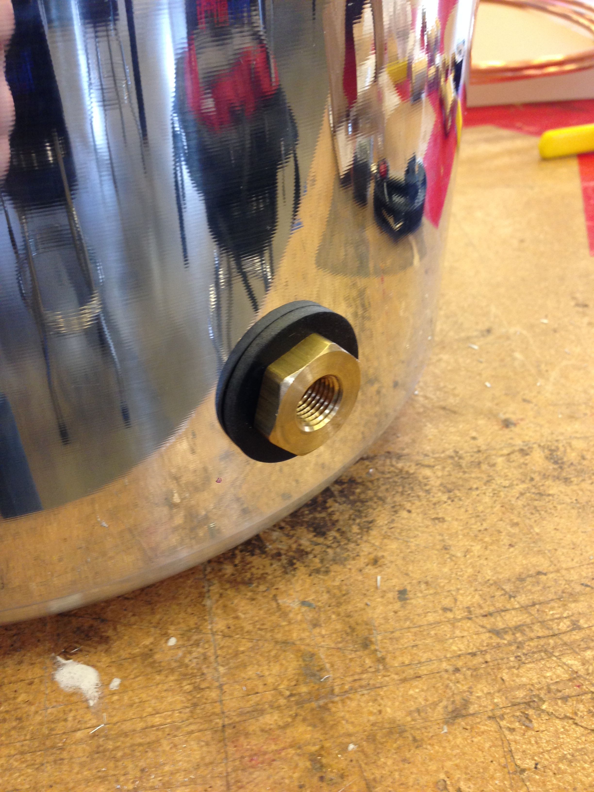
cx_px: 297
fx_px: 755
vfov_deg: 55.4
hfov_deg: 42.9
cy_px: 396
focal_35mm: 33
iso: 125
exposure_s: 1/20
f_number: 2.4
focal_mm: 4.12
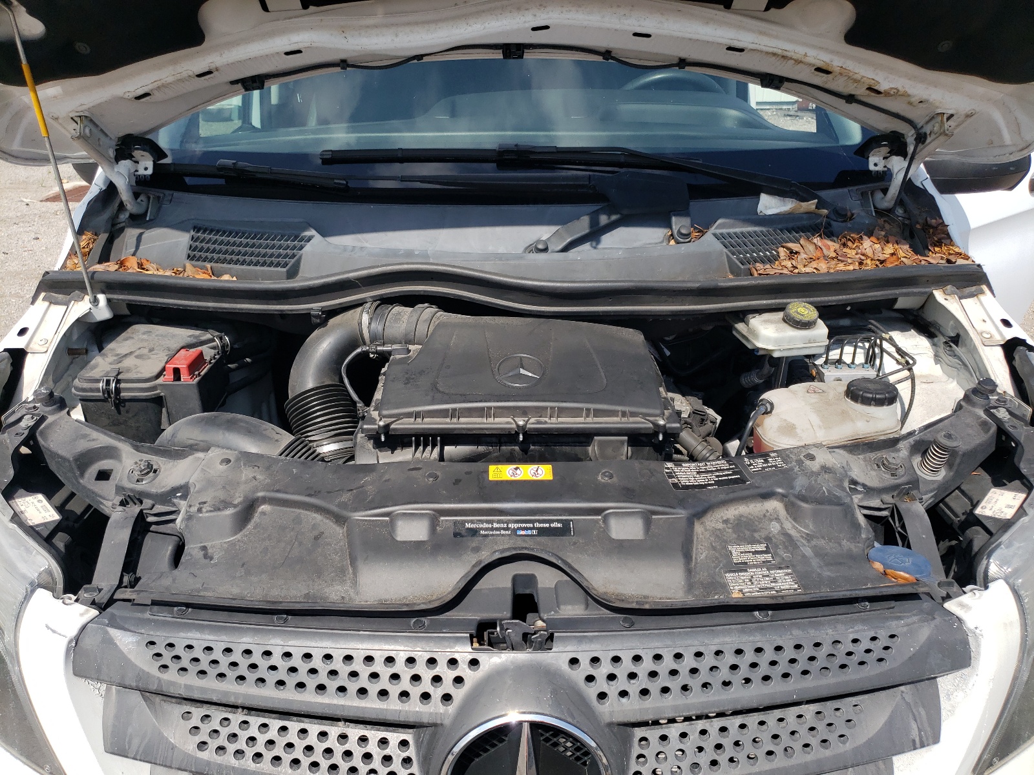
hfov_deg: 67.3
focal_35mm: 26
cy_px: 388
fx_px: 777
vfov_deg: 53.1
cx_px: 517
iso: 50
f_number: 1.5
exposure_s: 1/3333
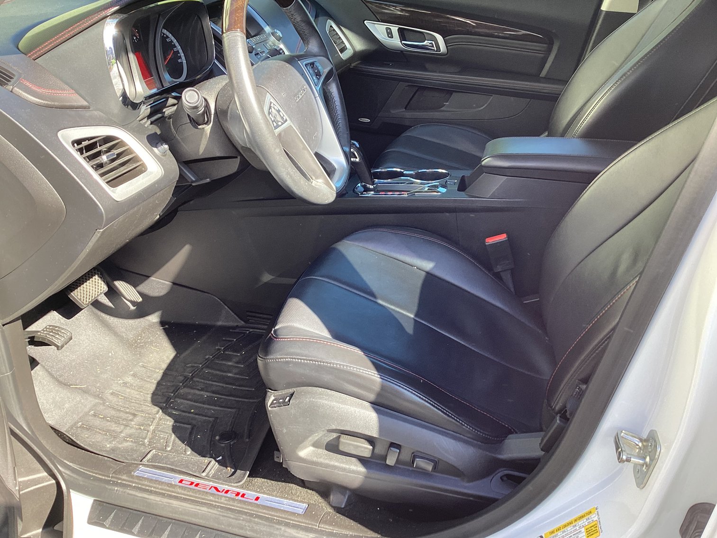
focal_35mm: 31
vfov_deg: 45.4
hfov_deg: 58.3
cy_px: 269
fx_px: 642
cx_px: 358
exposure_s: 1/100
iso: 32
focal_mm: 3.3
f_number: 2.4
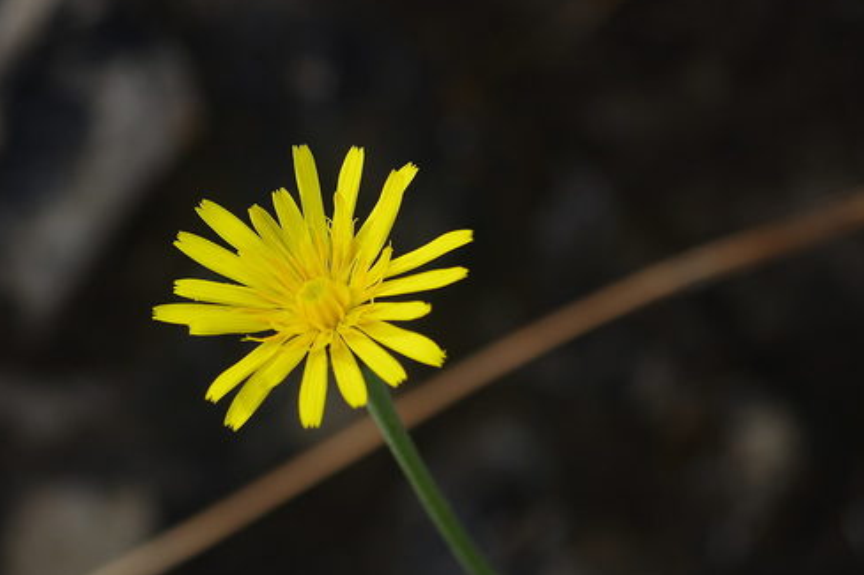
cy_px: 230
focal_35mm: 332
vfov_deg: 4.1
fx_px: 7965
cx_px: 354
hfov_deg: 6.2
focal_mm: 180
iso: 100
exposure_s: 1/100
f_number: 8
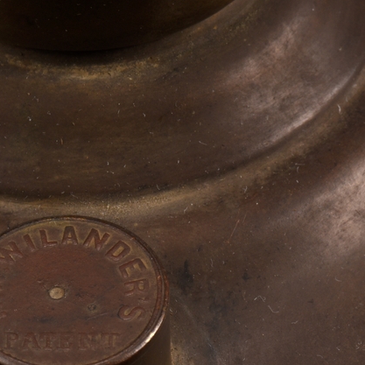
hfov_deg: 6.8
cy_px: 241
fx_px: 3066
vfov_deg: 6.8
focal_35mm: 257
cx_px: 66
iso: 400
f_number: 25
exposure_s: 1/60
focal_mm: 105
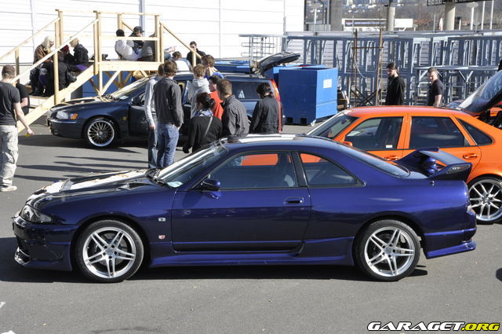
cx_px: 251
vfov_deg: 18.9
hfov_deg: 28.1
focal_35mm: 72
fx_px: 1003
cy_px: 167
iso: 400
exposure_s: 1/500
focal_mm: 48
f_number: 11
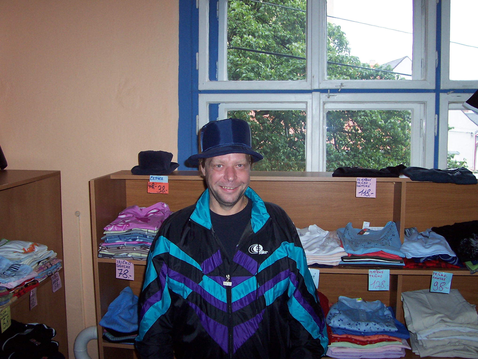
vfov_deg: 38.7
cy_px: 180
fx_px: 511
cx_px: 239
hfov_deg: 50.1
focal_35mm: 37
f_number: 2.8
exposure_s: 1/60
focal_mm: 5.6
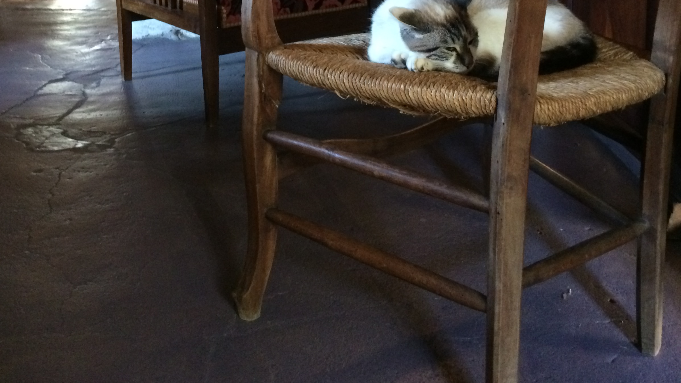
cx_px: 334
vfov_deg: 25.3
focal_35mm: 43
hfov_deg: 47.4
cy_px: -61
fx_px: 776
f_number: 2.2
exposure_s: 1/17
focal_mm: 4.15
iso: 320
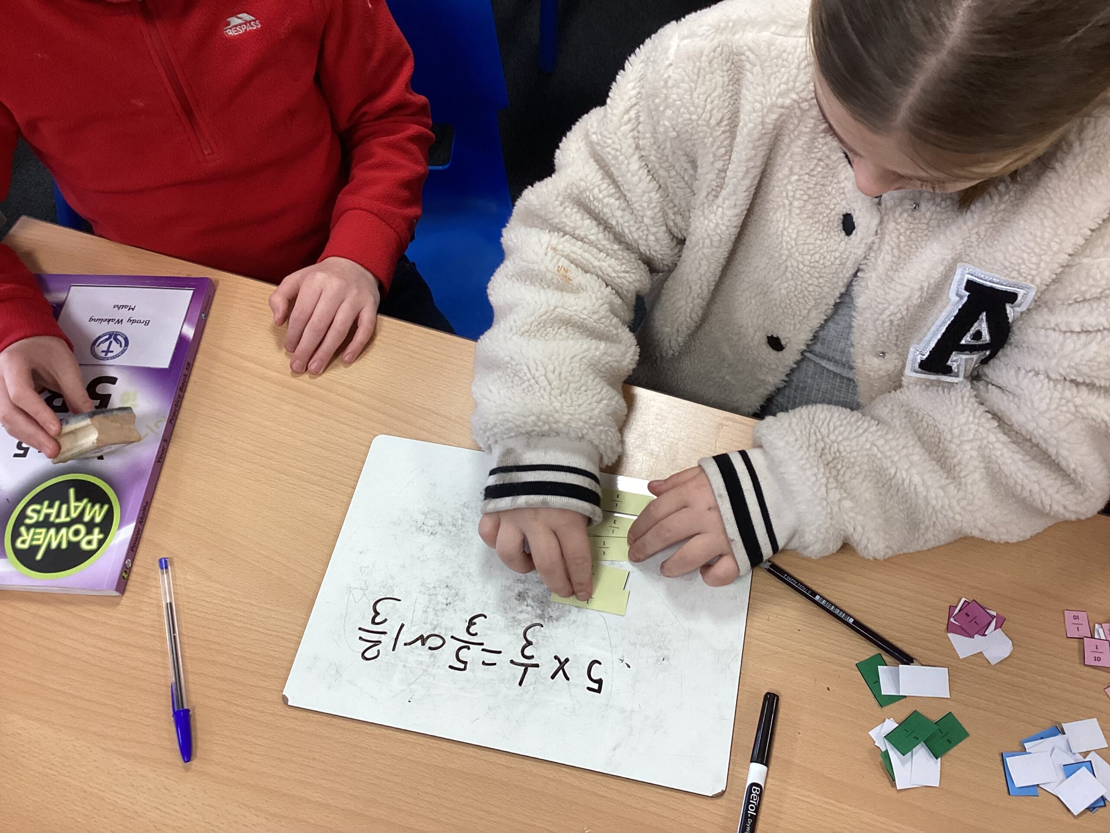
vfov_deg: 45.4
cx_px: 555
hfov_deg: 58.4
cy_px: 416
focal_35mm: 31
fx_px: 994
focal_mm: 3.3
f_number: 2.4
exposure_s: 1/50
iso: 80
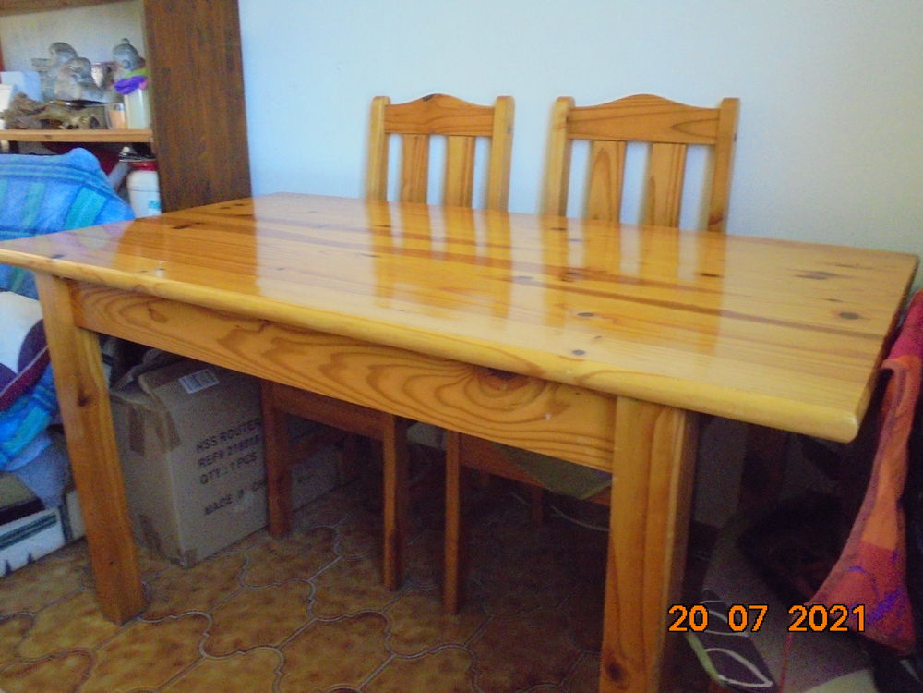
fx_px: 773
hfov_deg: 61.7
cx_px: 462
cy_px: 346
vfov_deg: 48.2
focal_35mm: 29
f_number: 3.7
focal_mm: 5.3
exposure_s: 1/30
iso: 800
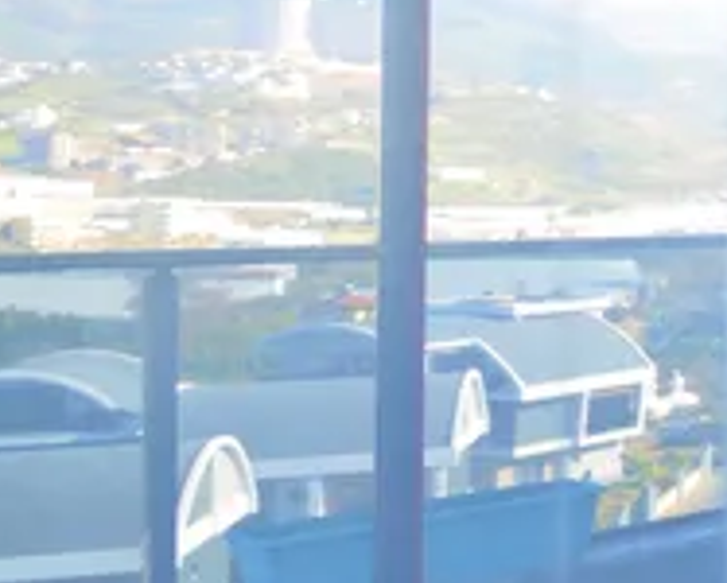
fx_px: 1378
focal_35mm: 64
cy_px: 136
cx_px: 1606
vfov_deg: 23.6
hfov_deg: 16.8
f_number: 5
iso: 200
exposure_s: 1/100
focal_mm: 10
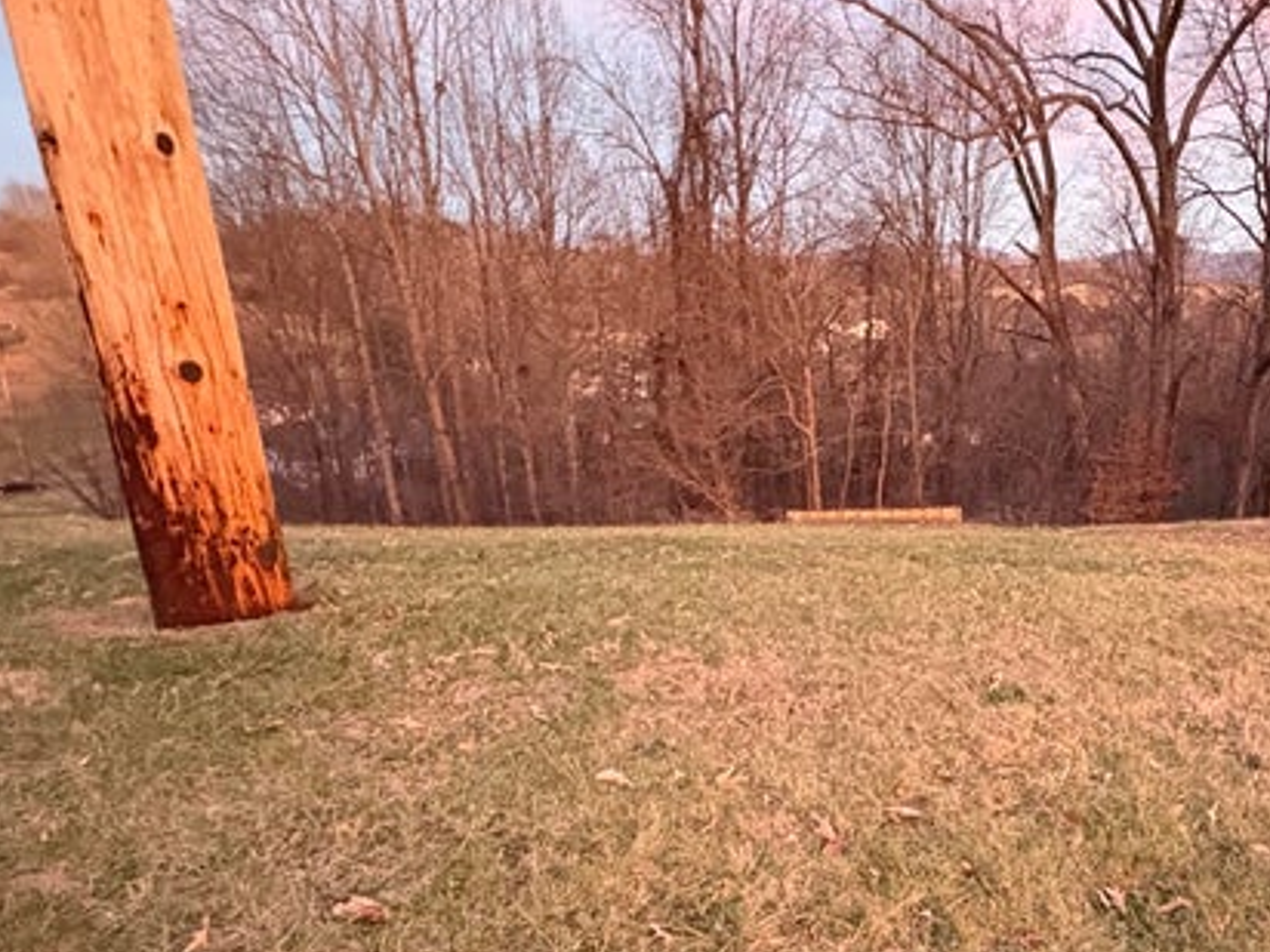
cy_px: 678
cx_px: 1031
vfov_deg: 47.0
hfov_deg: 56.8
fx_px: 1064
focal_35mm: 29
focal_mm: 2.22
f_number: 2.2
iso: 1000
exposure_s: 1/40
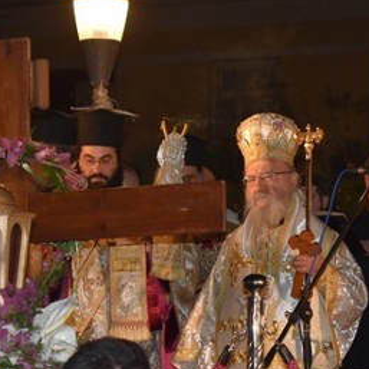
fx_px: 1869
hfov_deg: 11.3
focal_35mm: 155
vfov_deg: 11.3
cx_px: 233
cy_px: 146
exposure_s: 1/125
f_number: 5.6
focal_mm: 52
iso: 1000
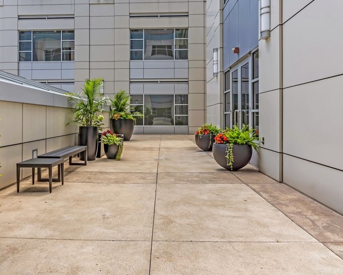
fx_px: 274
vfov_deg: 52.8
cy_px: 110
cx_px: 149
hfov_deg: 63.8
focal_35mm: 27
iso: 400
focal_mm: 17
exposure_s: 1/160
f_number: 8
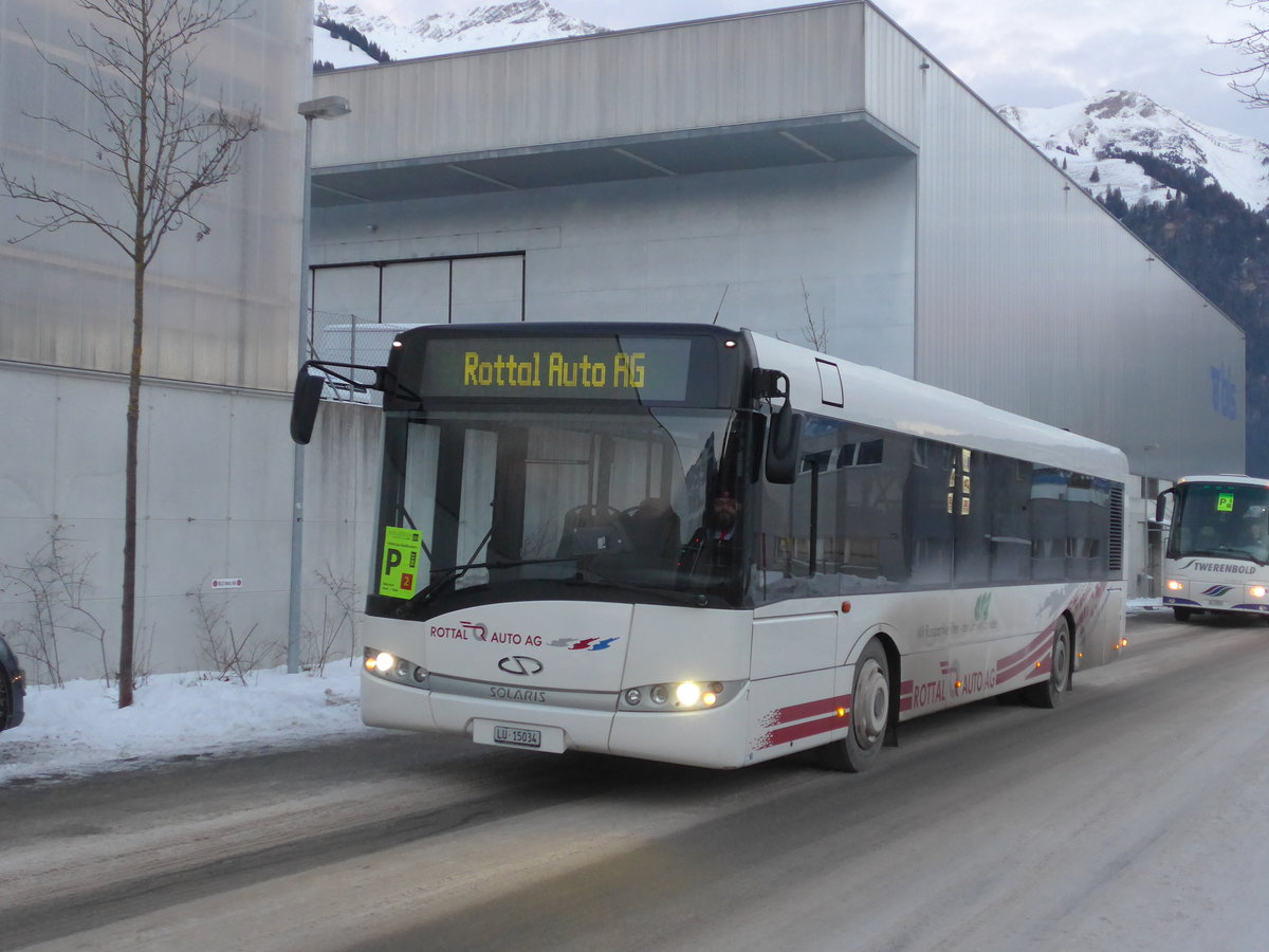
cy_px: 476
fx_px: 1686
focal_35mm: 46
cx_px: 634
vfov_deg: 31.5
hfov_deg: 41.2
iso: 640
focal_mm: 9.5
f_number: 3
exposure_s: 1/125
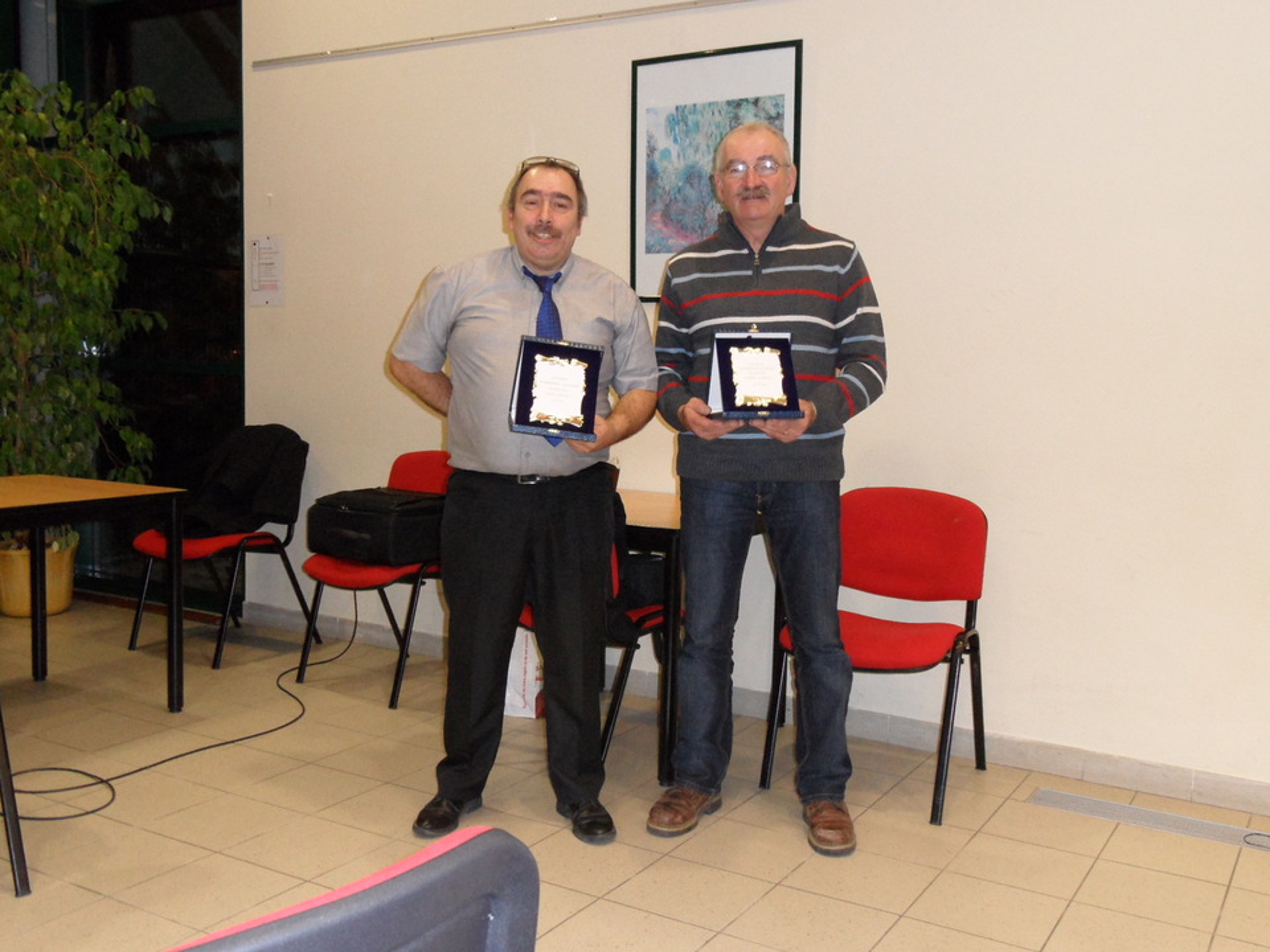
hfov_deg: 56.8
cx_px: 635
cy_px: 476
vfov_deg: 44.2
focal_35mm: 32
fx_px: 1174
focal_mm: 5.3
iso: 400
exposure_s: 1/30
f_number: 3.4
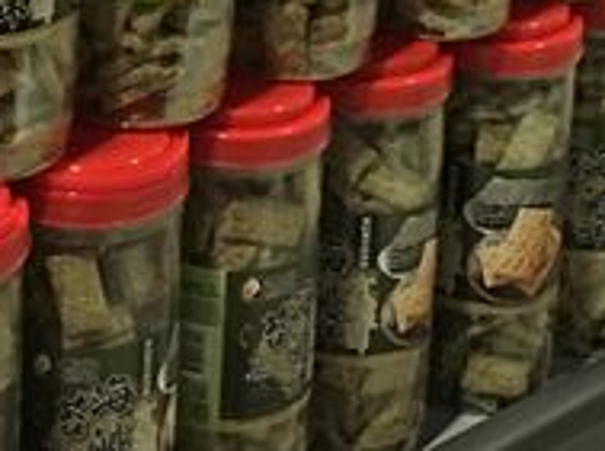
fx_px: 2146
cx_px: 445
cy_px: -176
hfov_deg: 16.0
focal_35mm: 123
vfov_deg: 11.6
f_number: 2.2
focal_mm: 4.15
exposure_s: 1/4
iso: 80
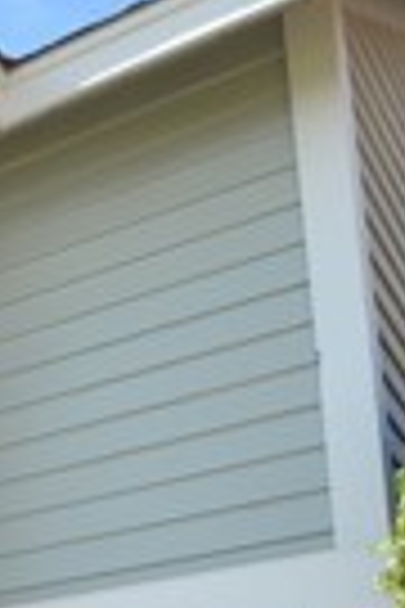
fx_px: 1198
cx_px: -508
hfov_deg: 14.3
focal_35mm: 71
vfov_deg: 25.1
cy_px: 766
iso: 100
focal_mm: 10
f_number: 8
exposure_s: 1/250
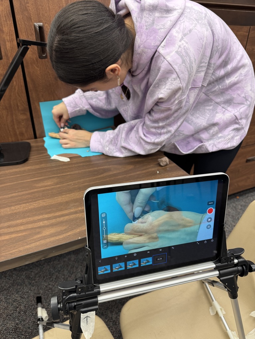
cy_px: 170
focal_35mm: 24
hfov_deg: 56.8
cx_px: 128
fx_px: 236
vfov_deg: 71.6
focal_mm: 6.76
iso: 125
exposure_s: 1/60
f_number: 1.78
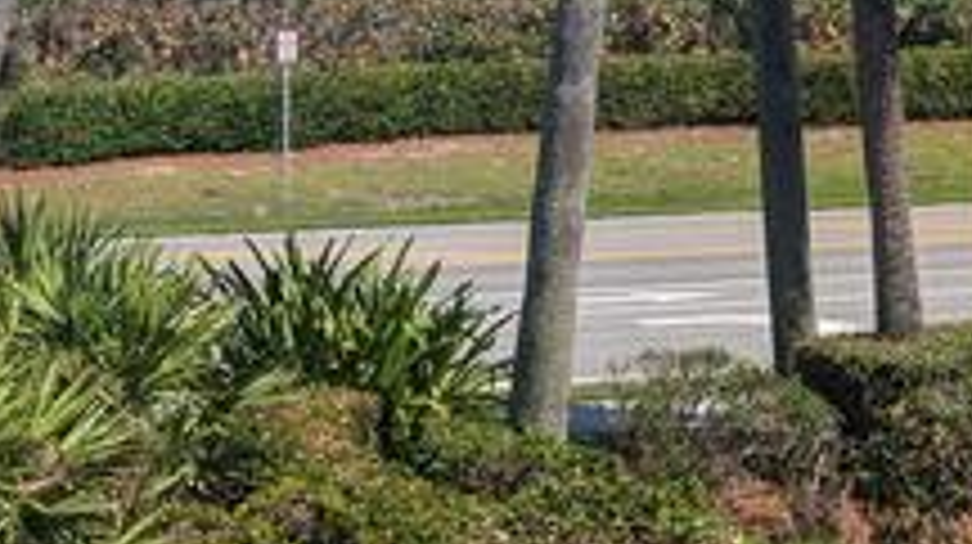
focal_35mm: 99
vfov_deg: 12.0
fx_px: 2549
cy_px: -72
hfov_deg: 21.3
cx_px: 198
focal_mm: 6.9
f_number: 1.68
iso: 23
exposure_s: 1/1166
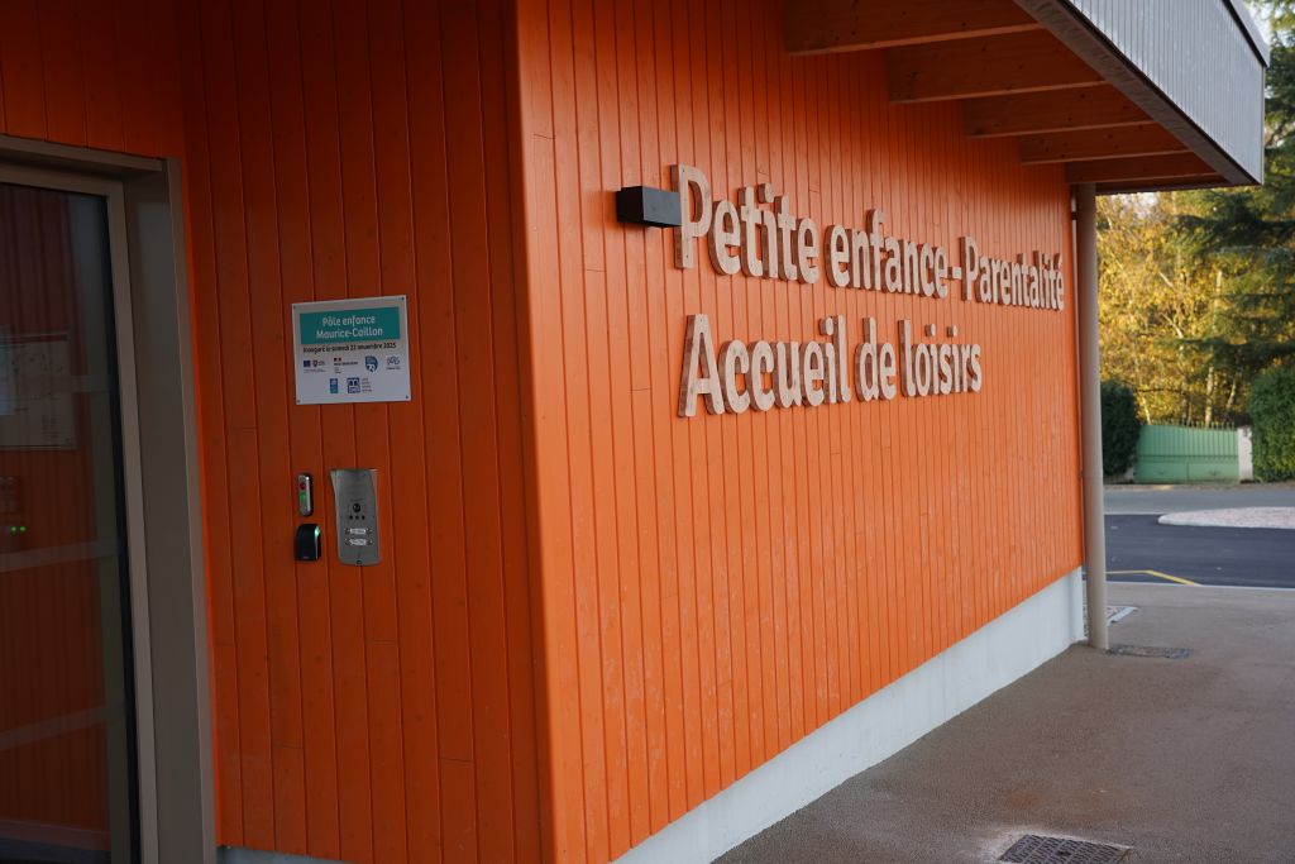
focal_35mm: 38
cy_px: 432
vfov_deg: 35.1
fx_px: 1367
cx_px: 648
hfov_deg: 50.7
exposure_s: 1/80
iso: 100
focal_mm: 38
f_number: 4.5
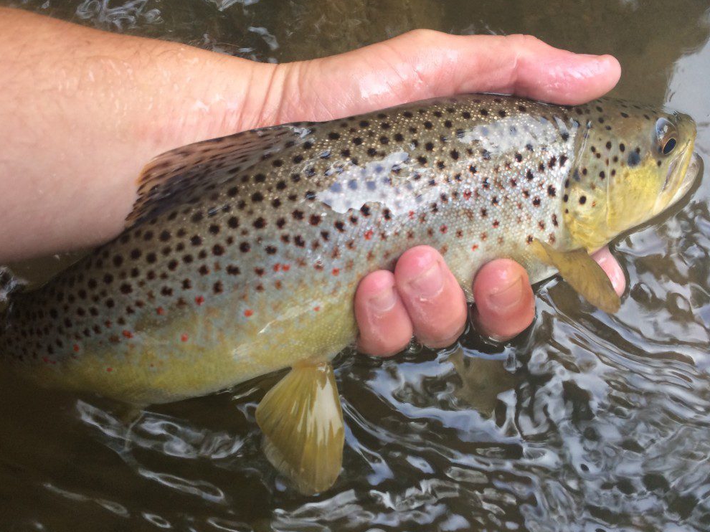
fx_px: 615
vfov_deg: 46.8
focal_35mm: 30
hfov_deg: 60.0
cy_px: 258
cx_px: 366
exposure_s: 1/40
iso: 32
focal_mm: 4.15
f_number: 2.2
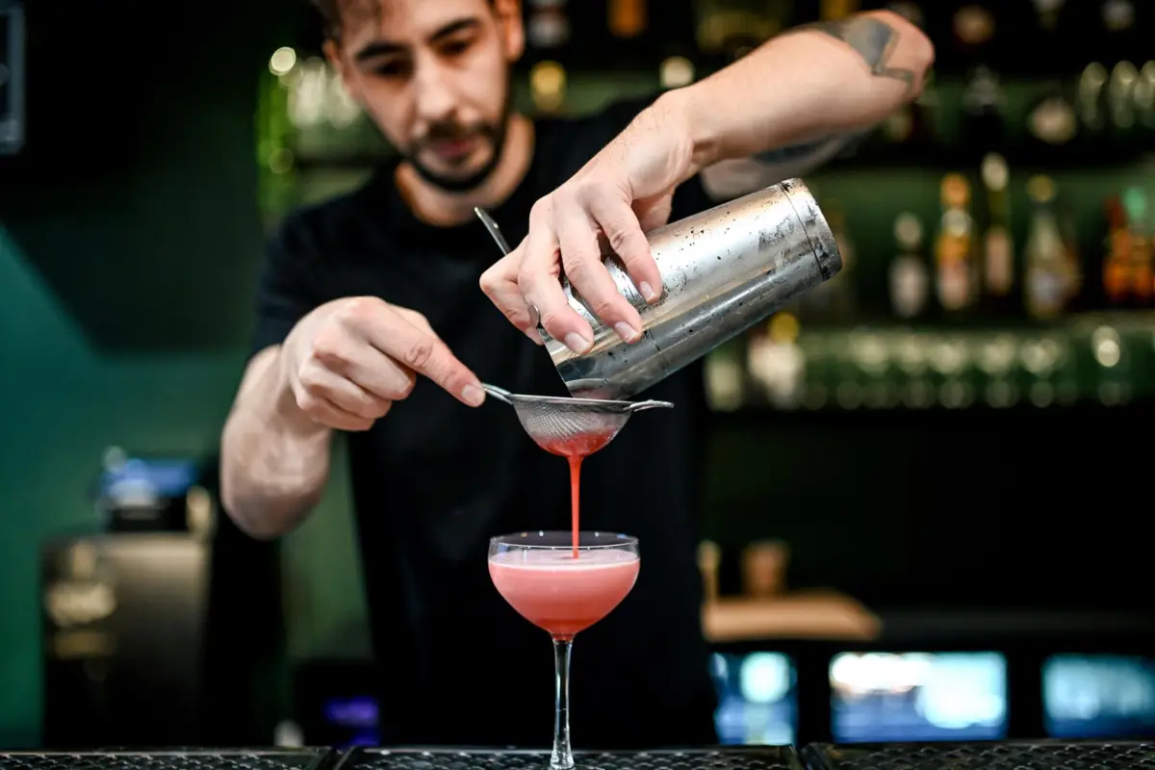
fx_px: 1123
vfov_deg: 37.9
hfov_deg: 54.4
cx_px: 578
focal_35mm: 35
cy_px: 385
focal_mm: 35
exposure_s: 1/250
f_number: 1.4
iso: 1250
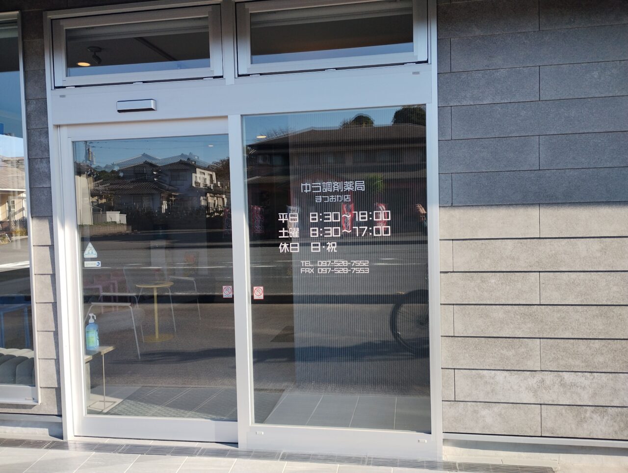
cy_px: 236
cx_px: 314
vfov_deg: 49.9
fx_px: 509
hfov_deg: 63.4
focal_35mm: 28
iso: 100
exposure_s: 1/271
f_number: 1.8
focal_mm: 4.27
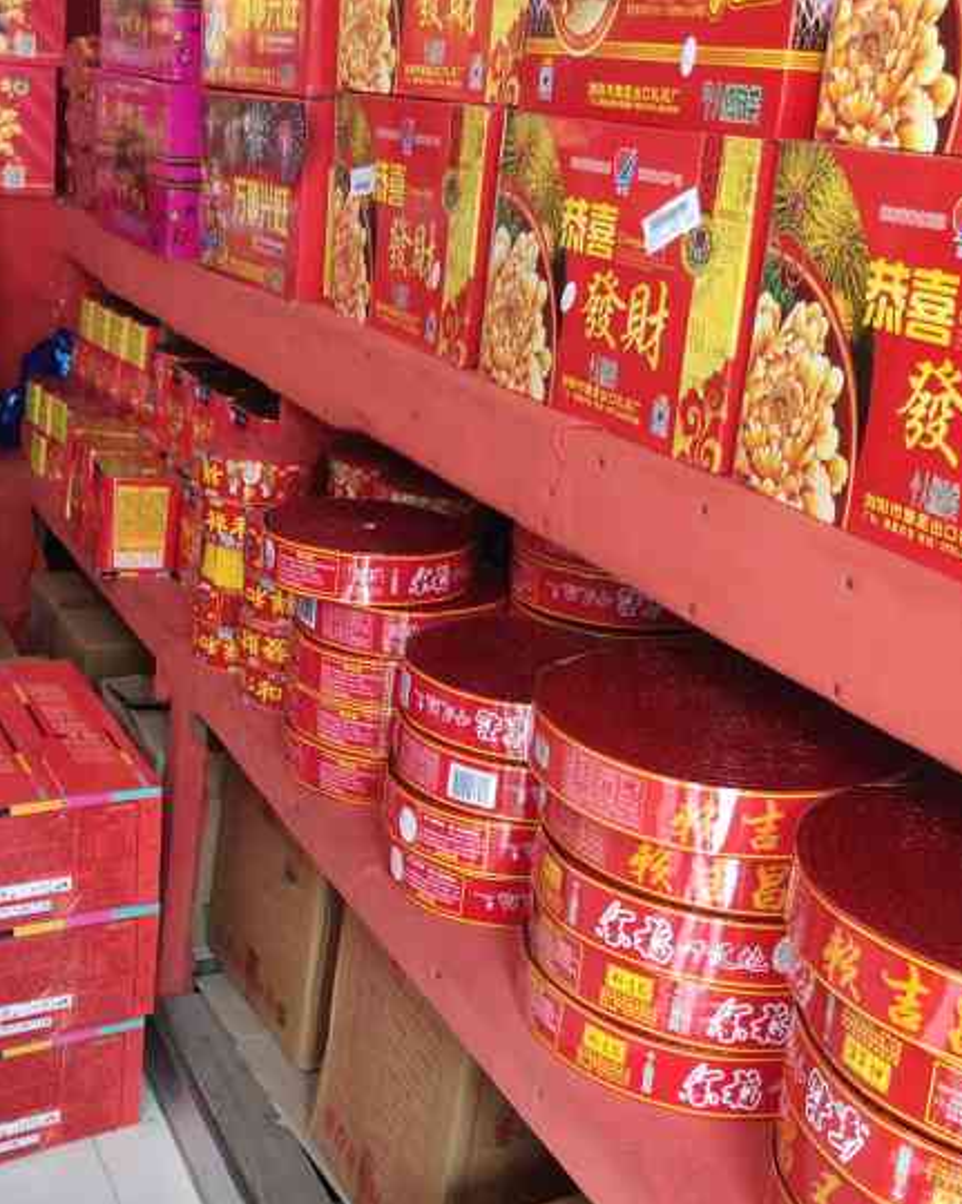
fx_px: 1744
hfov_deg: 30.8
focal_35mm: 49
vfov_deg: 38.0
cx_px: 420
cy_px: 537
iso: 280
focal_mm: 4.27
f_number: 1.8
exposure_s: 1/50
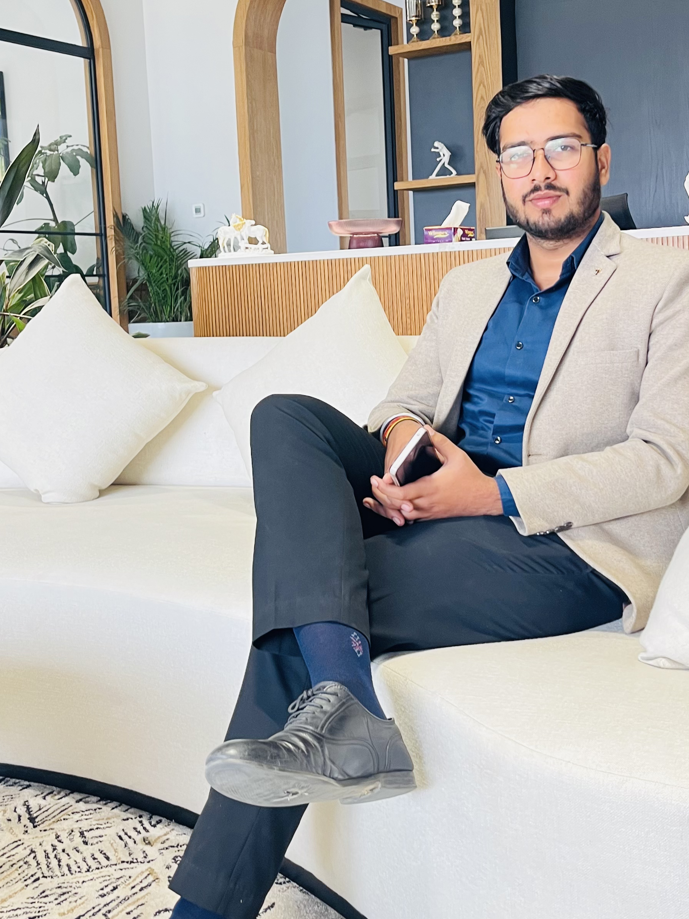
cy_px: 382
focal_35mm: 44
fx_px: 1168
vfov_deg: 42.8
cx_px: 335
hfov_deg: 32.9
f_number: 1.6
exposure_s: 1/51
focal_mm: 5.1
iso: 80
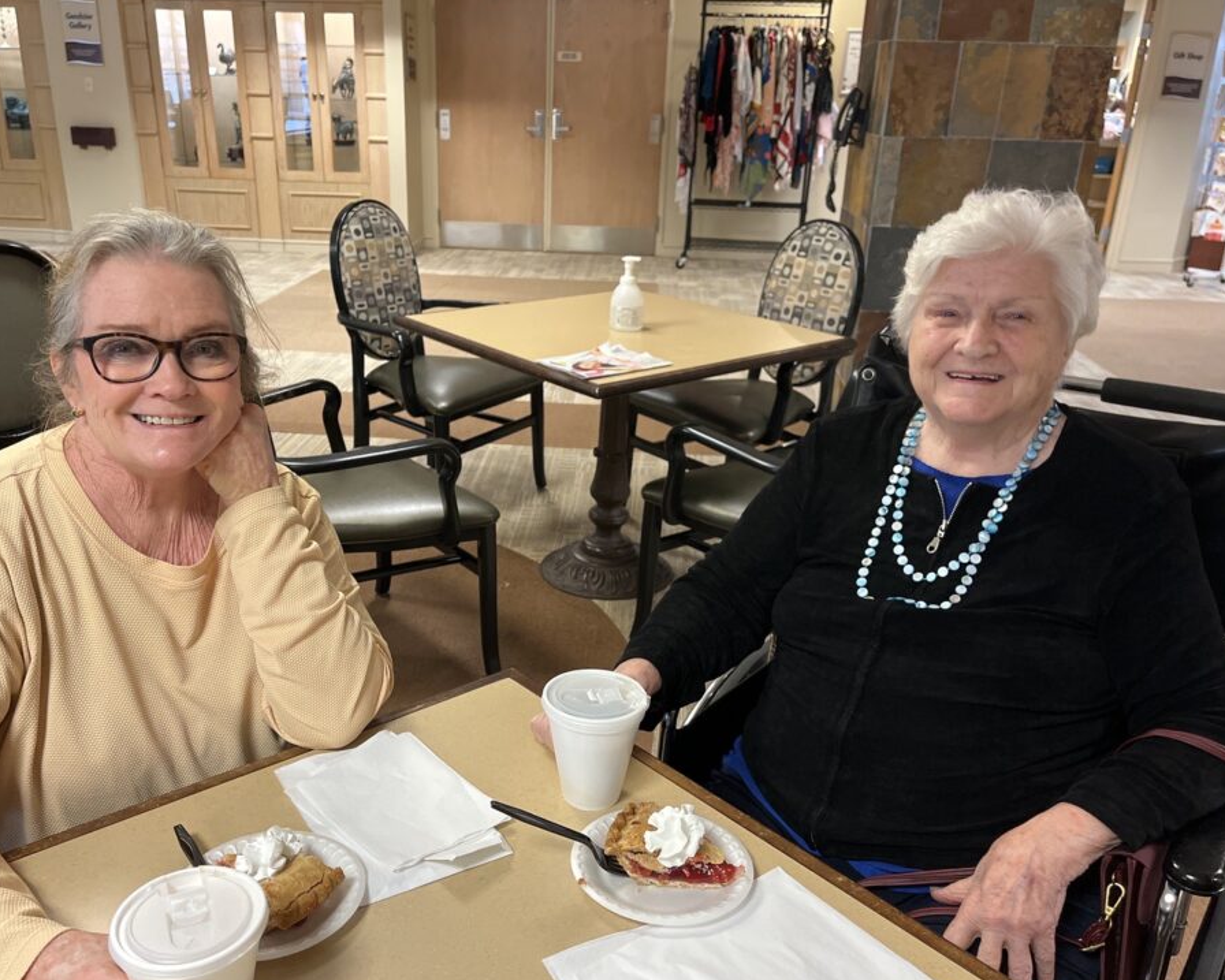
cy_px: 514
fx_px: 1052
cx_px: 565
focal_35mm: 29
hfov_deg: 60.4
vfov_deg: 50.0
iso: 320
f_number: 1.6
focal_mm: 5.1
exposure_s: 1/60
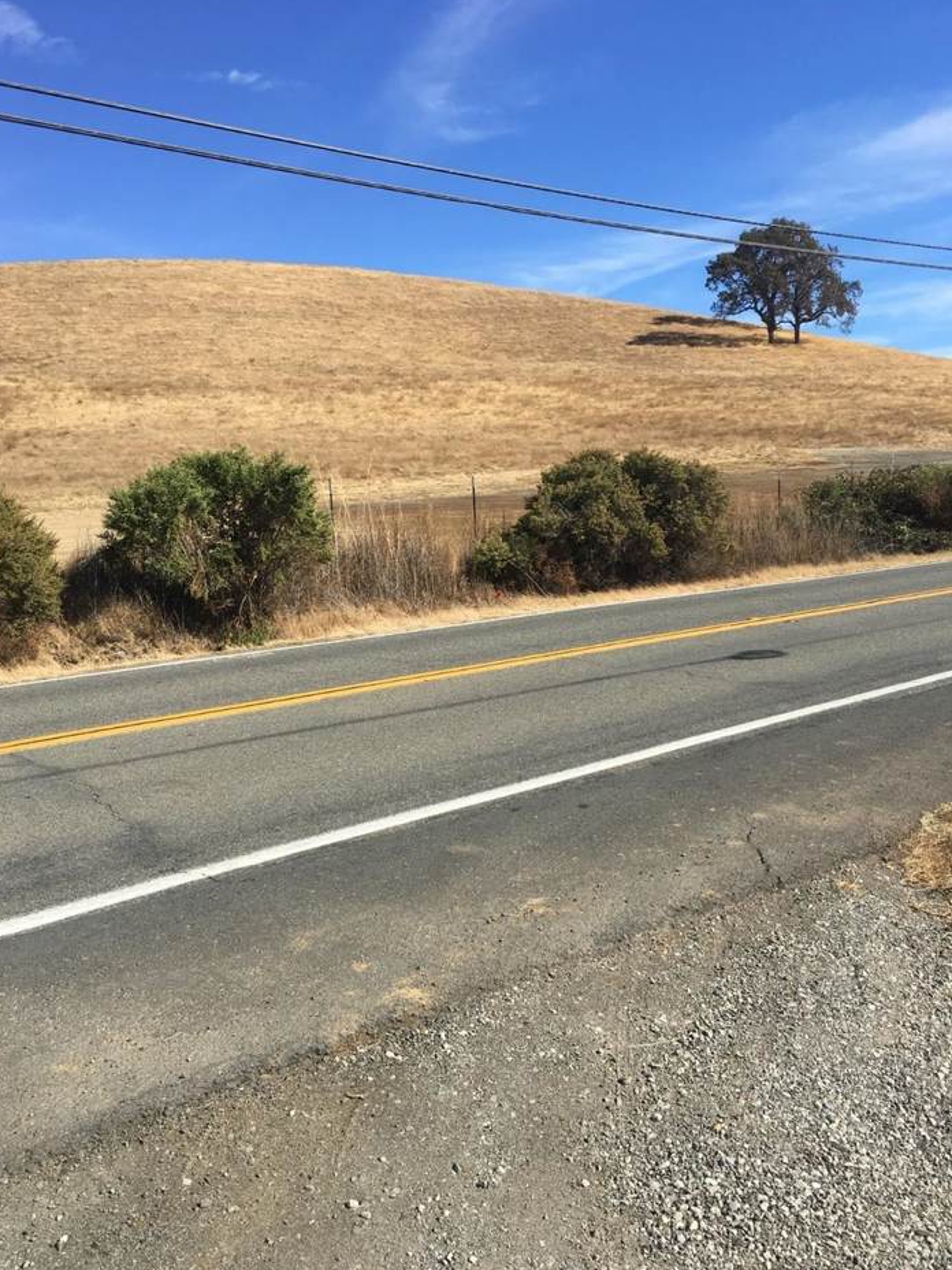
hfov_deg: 46.8
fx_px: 1100
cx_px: 461
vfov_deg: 60.0
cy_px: 649
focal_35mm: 30
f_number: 2.2
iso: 25
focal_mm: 4.15
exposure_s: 1/1538
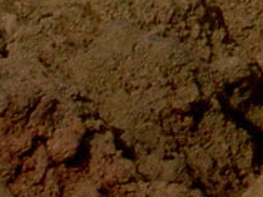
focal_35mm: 572
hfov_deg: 3.4
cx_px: 785
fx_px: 4341
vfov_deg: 2.5
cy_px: -531
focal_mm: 12.4
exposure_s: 1/200
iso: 50
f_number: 7.1
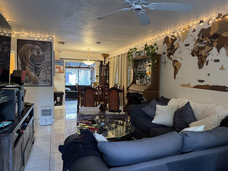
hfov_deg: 71.6
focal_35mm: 24
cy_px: 86
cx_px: 114
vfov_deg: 56.8
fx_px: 158
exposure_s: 1/60
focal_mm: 6.76
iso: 500
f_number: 1.78
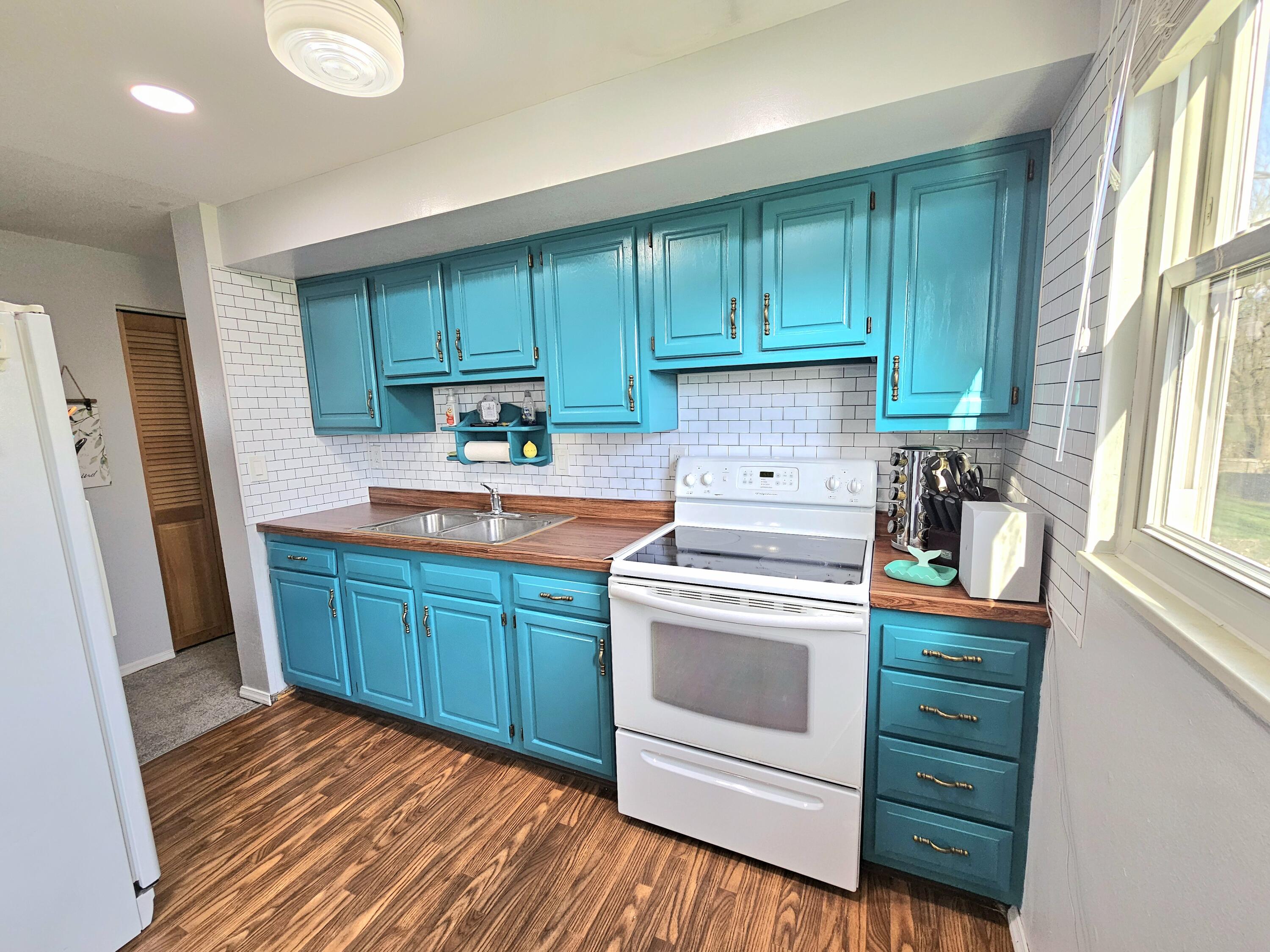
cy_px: 476
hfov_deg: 106.2
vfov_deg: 89.9
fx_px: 477
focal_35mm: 13
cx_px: 635
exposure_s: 1/77.5
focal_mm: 2.2
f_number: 2.2
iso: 80
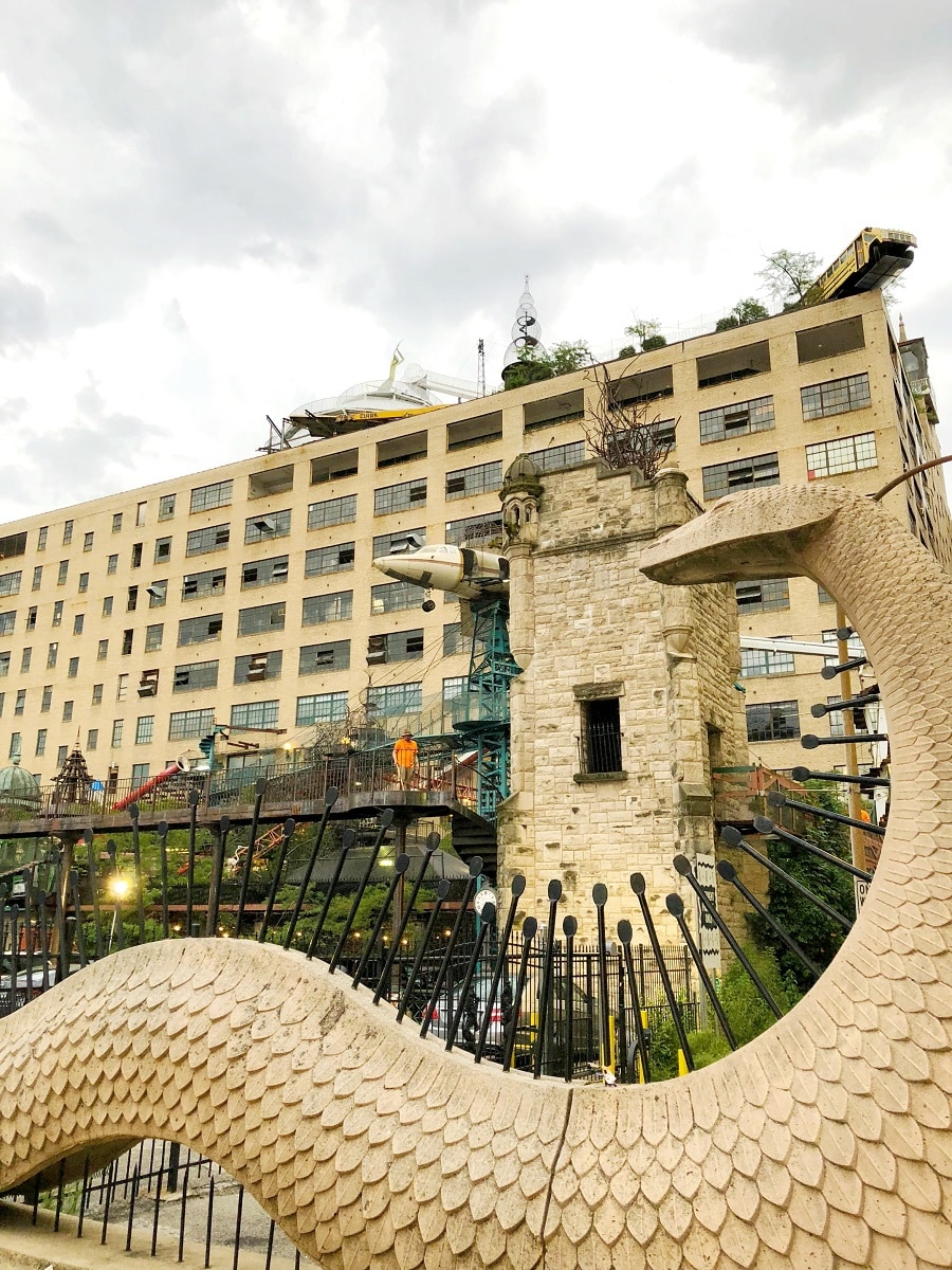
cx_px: 476
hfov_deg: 49.7
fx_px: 1027
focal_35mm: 28
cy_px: 635
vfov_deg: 63.4
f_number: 1.8
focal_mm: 3.99
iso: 32
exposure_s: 1/24
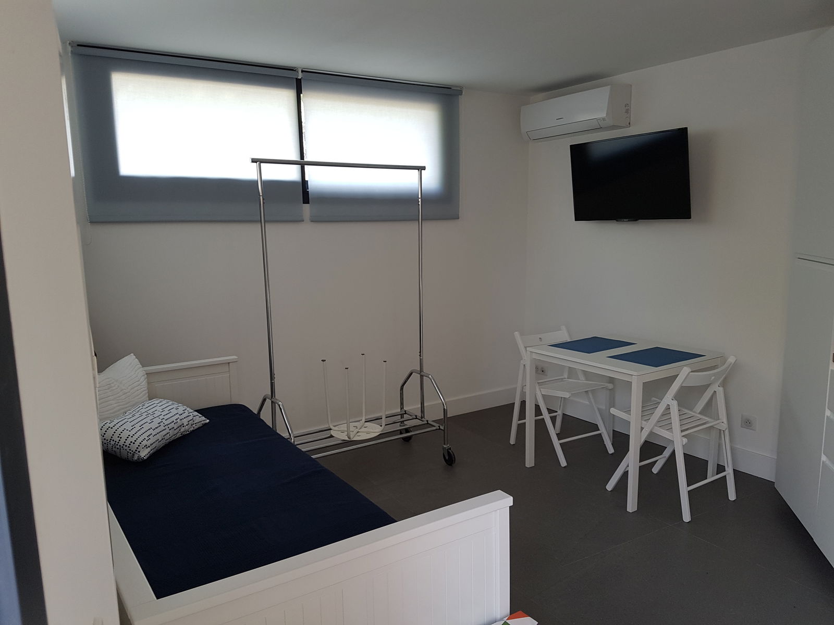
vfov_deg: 53.1
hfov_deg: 67.3
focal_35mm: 26
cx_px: 417
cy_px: 312
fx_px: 626
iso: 50
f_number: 1.7
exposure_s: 1/50
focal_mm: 4.2
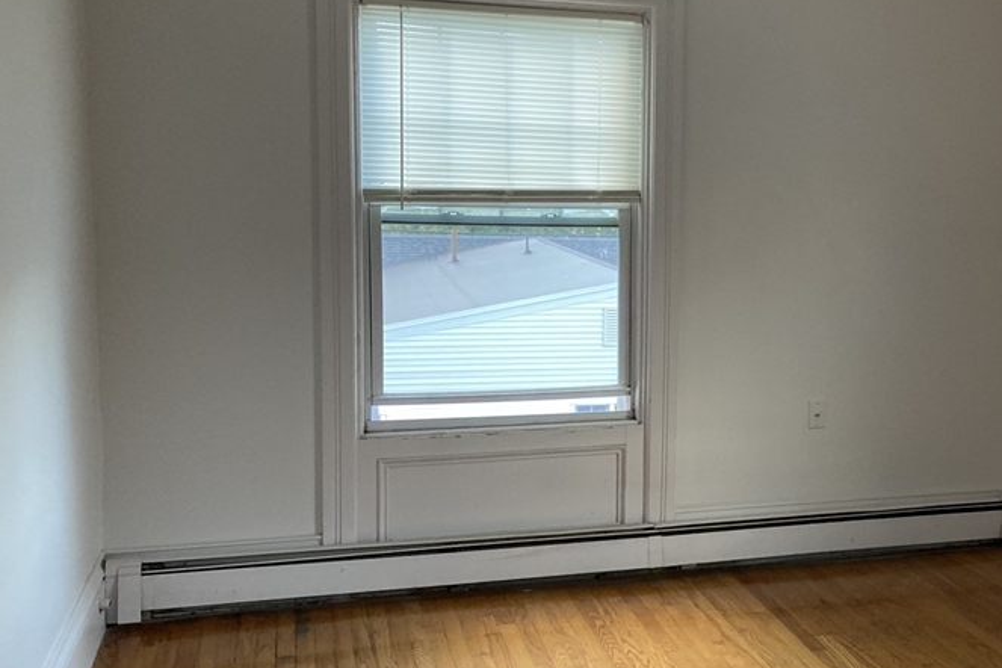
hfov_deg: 42.5
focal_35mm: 45
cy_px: 319
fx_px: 1252
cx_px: 725
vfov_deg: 29.9
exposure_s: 1/60
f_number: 1.8
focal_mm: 3.99
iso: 160
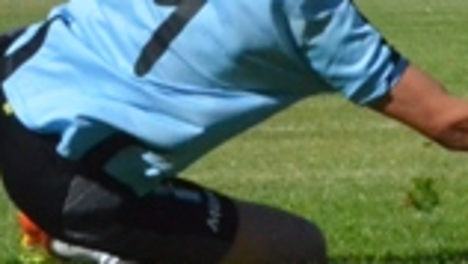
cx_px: 631
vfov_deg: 1.5
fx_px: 10349
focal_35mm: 834
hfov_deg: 2.6
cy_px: -24
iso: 5000
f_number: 22
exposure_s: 1/2000
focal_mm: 105
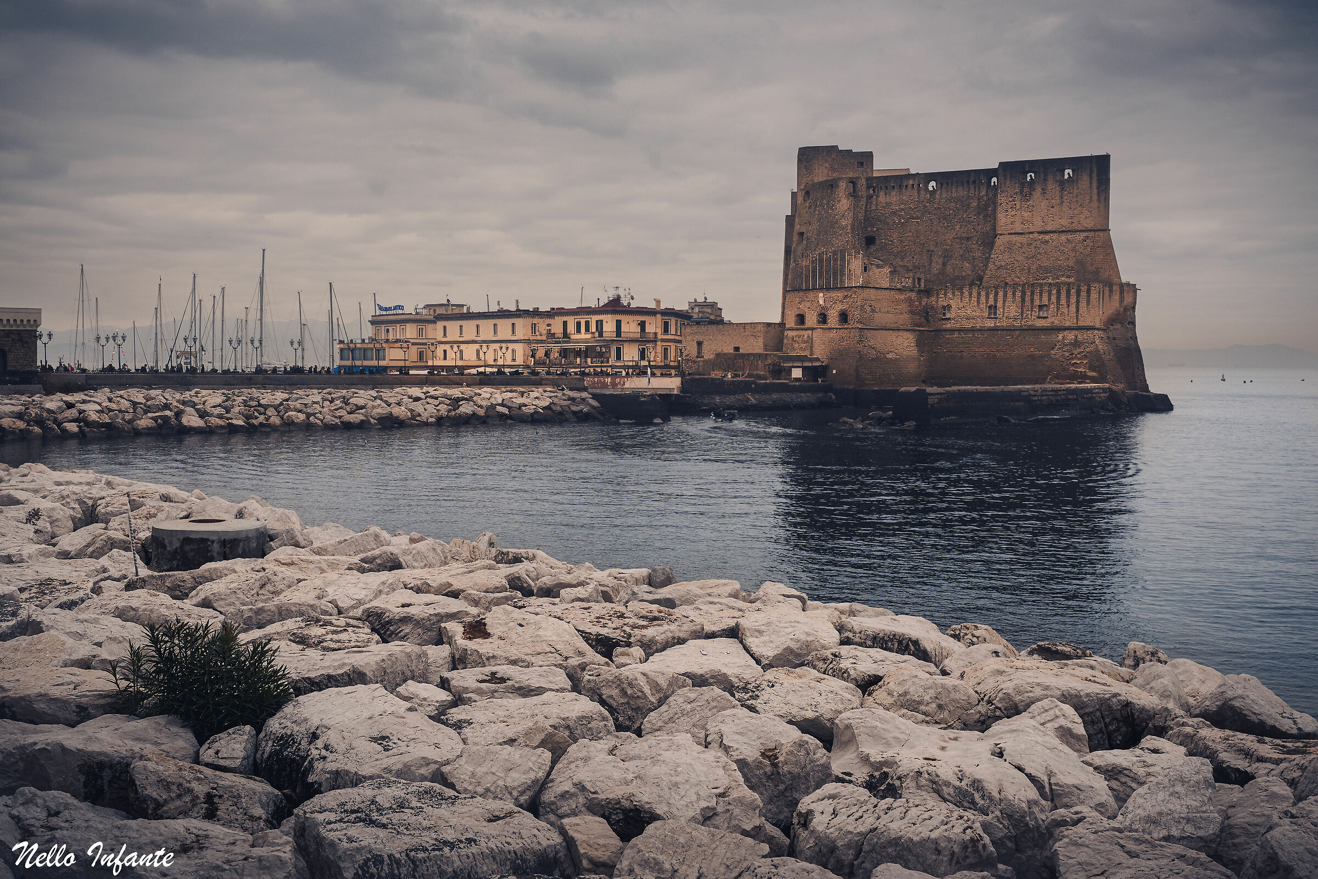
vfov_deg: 37.9
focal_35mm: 35
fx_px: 1281
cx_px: 659
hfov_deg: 54.4
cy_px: 440
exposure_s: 1/100
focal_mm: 35
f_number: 10
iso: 800
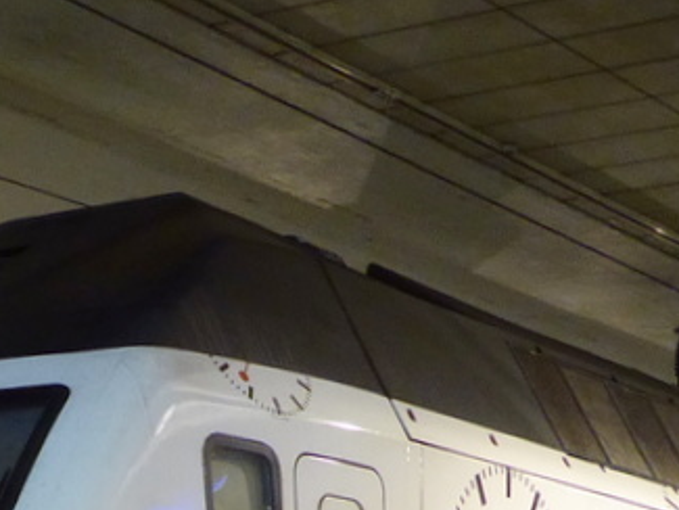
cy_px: 836
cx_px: 144
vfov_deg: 11.8
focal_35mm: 118
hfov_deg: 16.6
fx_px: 2315
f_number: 3.5
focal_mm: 5.4
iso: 500
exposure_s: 1/8
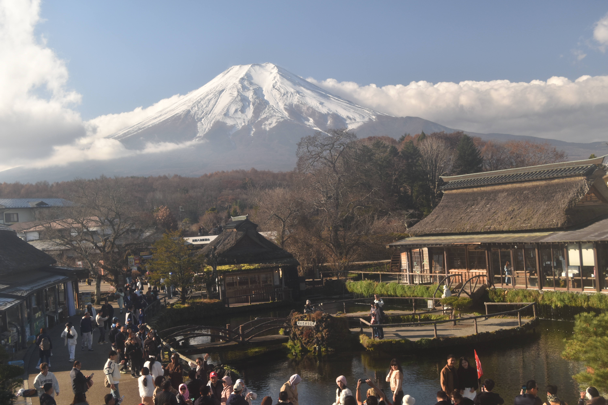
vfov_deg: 28.9
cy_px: 202
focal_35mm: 46
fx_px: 785
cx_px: 304
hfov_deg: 42.3
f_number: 6.3
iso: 200
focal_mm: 31
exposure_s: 1/160
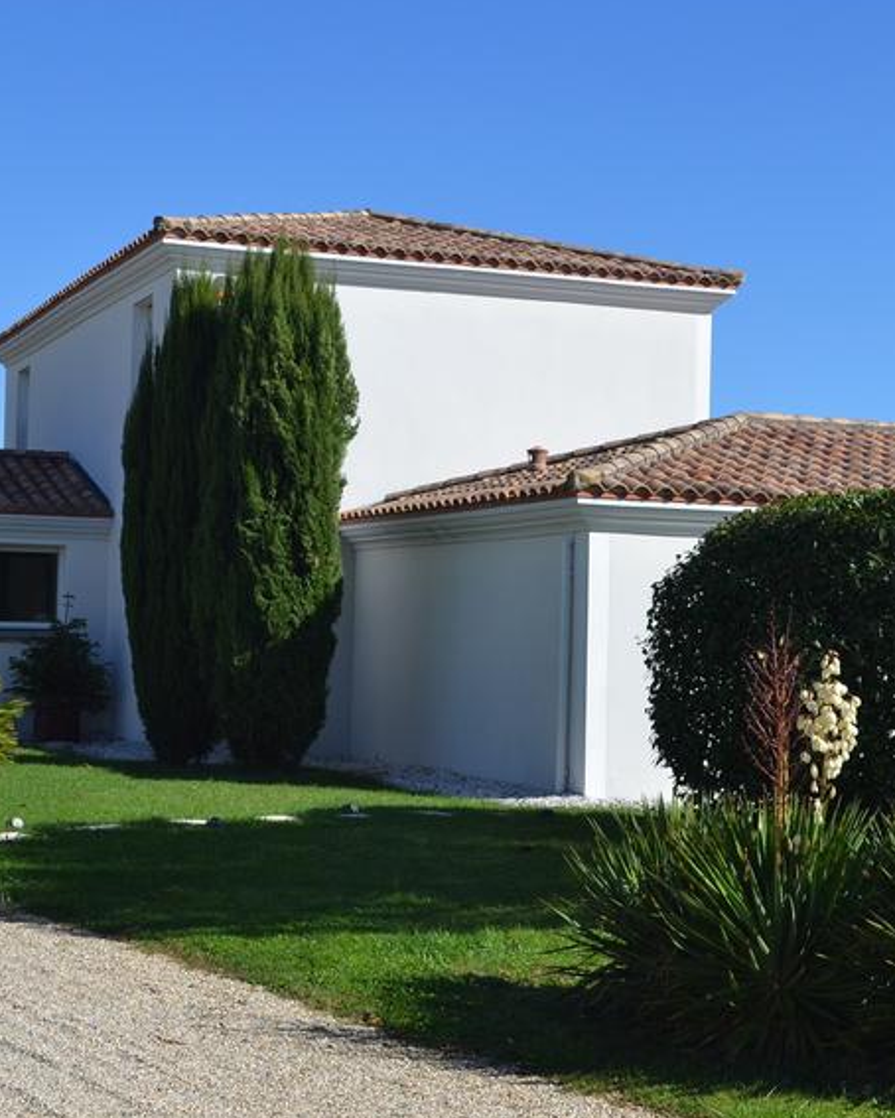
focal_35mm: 65
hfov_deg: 23.6
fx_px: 2143
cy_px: 536
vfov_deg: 29.2
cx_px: 534
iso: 100
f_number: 8
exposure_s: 1/250
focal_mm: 29
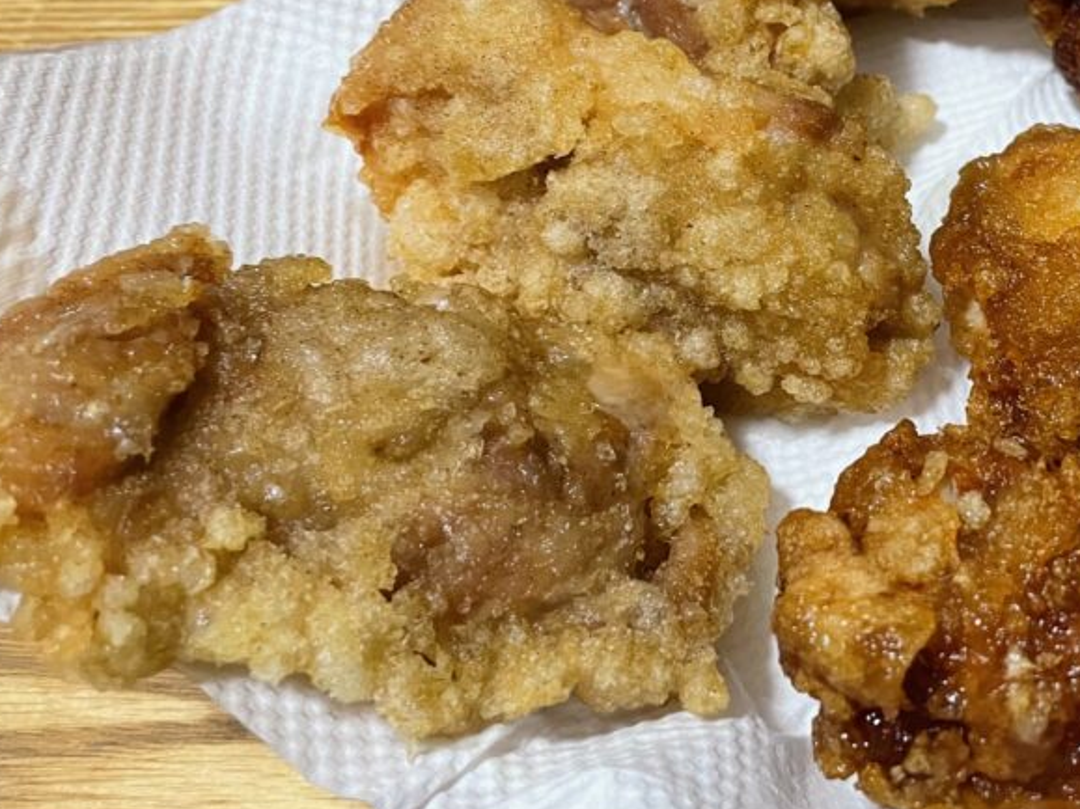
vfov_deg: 31.2
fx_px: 1435
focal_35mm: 46
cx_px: 897
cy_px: 265
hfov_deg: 39.3
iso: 320
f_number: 1.6
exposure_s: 1/60
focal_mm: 4.2
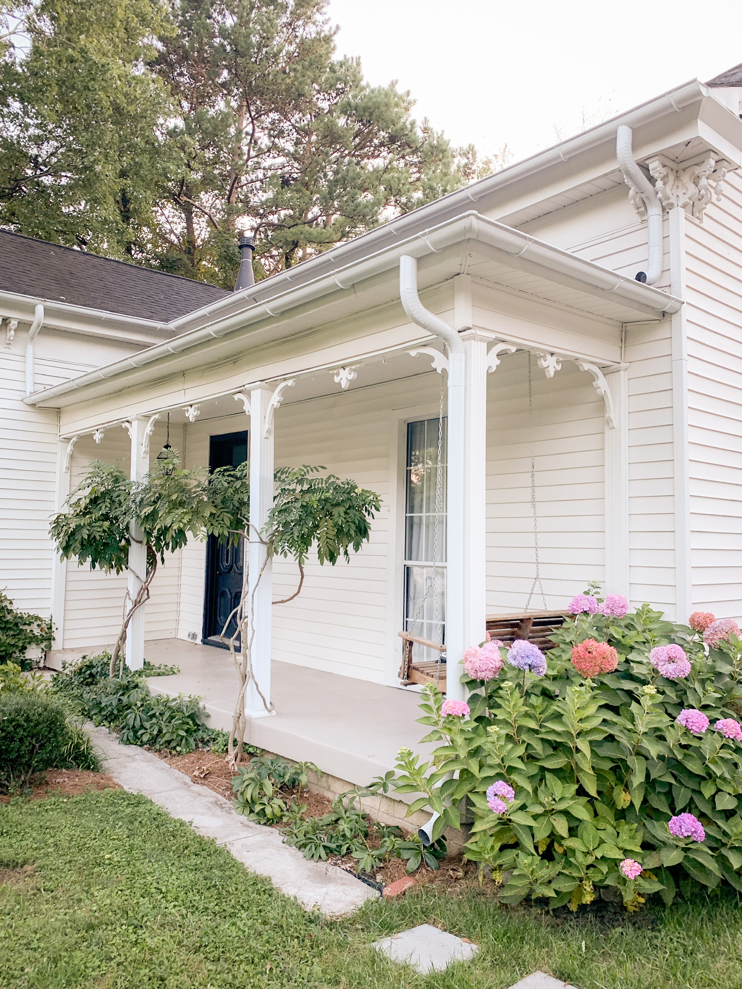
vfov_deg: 67.3
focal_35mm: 26
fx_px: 743
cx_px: 371
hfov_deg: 53.1
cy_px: 494
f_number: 1.8
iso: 64
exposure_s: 1/120
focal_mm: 4.25
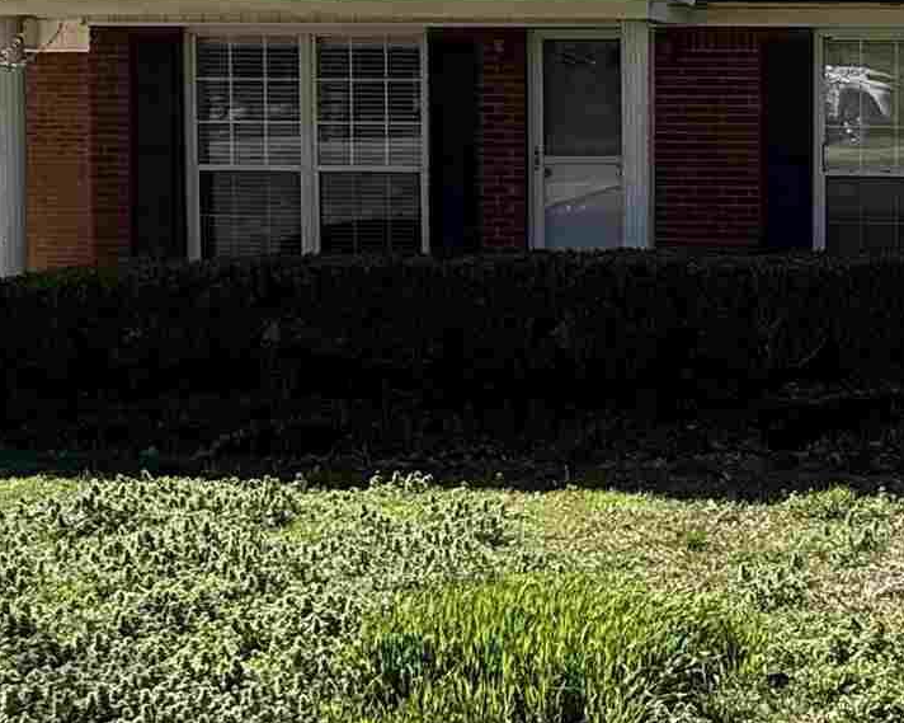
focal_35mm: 59
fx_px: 1578
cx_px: 992
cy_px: 186
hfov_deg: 29.0
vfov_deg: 25.5
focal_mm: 2.22
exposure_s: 1/1235
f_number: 2.2
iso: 64
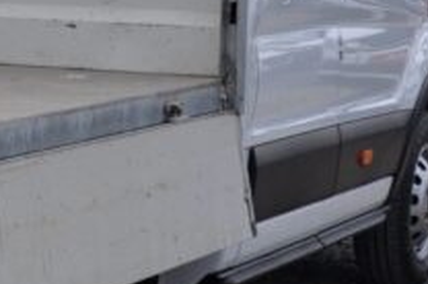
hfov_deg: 10.8
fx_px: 2101
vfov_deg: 7.7
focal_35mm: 177
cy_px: -6
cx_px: -385
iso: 500
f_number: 8
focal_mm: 24
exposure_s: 1/250
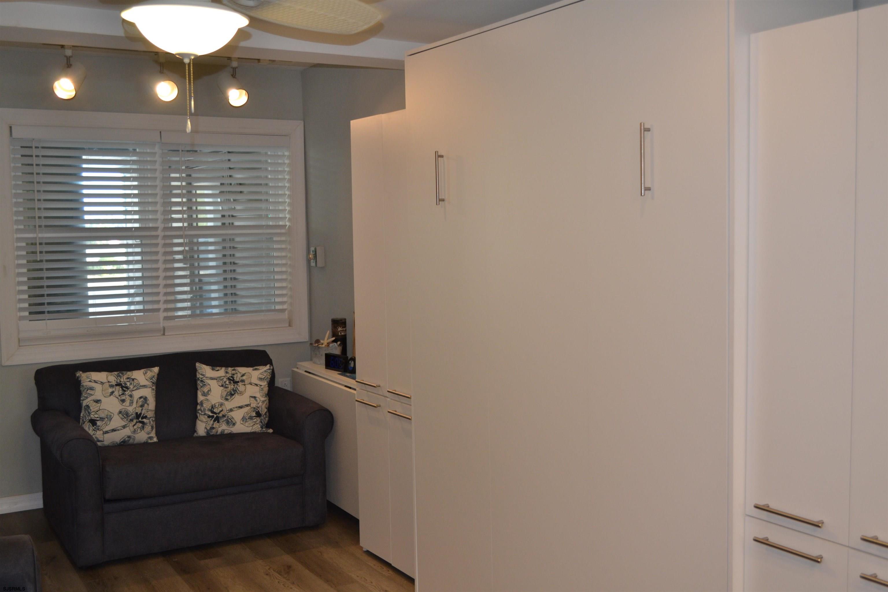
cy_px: 296
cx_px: 444
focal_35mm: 39
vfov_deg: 34.2
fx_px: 962
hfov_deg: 49.6
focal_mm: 26
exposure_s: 1/60
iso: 500
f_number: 4.2
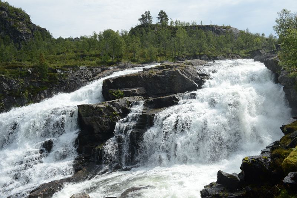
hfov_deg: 54.4
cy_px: 99
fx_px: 289
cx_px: 148
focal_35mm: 35
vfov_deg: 37.9
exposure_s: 1/800
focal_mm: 35
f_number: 16
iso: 800
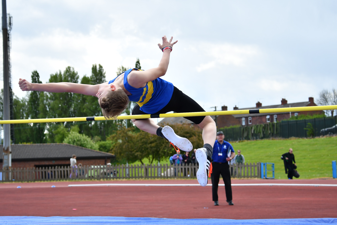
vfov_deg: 14.8
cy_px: 122
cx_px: 163
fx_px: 866
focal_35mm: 93
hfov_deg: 22.0
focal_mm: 55
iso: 250
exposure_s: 1/1000
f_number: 4.2
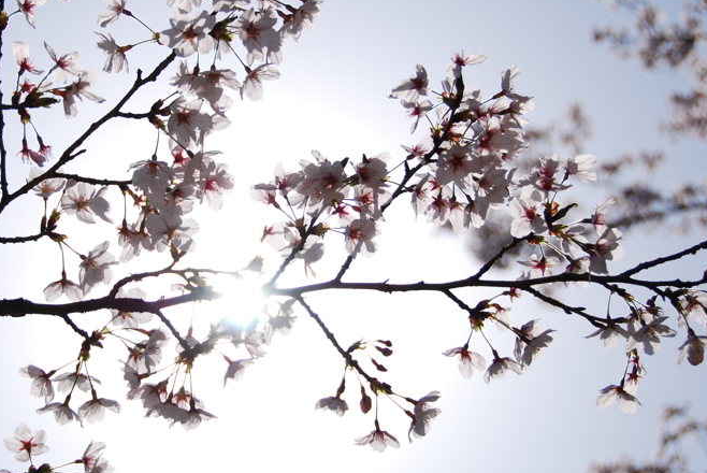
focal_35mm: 112
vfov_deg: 12.3
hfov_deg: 18.2
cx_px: 235
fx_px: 2201
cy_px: 208
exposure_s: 1/2000
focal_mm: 48
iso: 100
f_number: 4.8
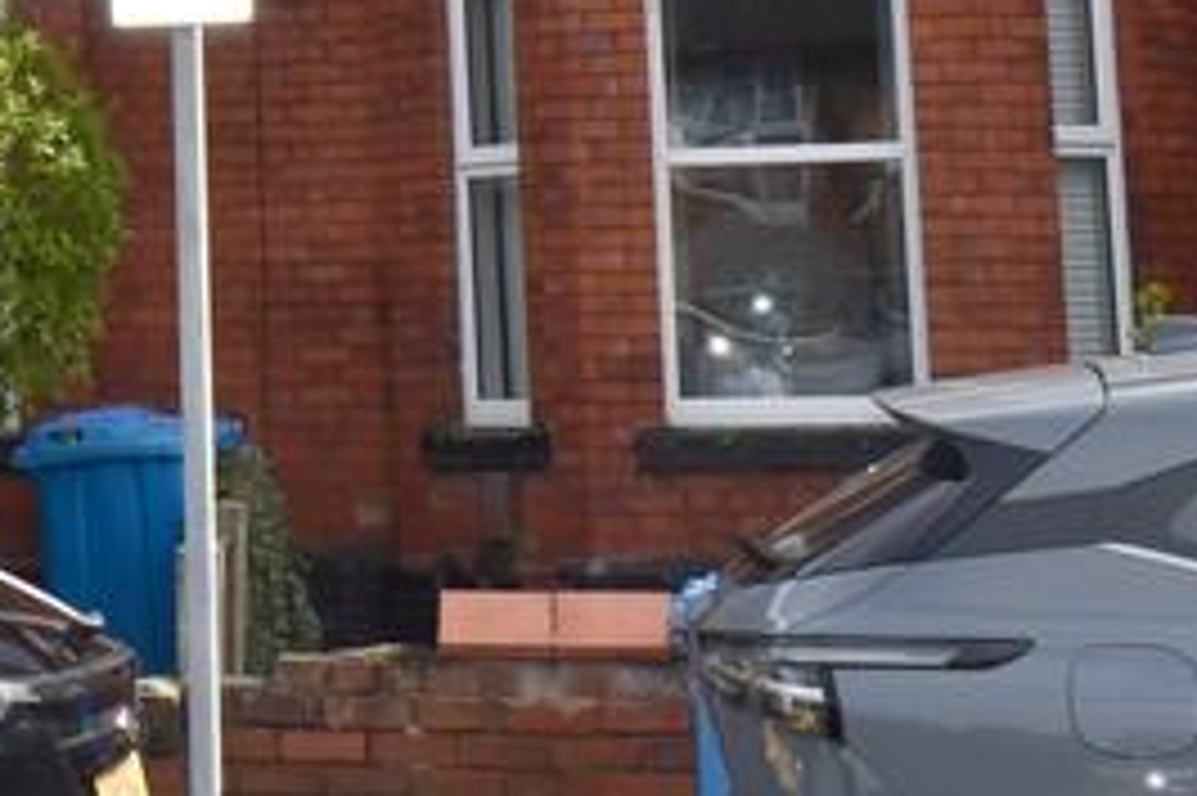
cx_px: -572
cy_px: -250
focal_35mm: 104
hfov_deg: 17.7
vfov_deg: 12.7
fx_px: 3456
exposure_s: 1/200
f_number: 10
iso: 100
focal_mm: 18
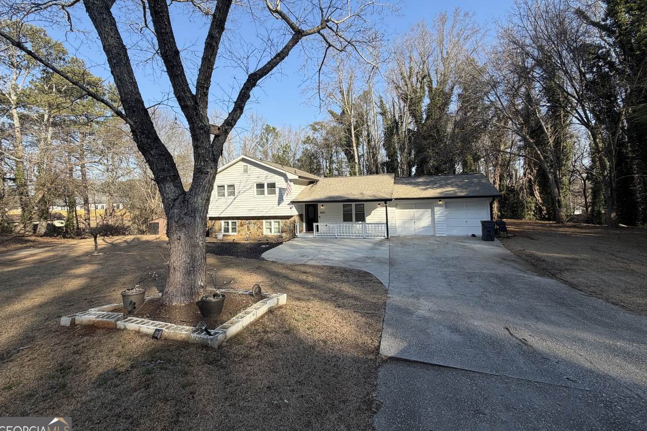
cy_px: 192
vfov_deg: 77.0
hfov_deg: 100.4
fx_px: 269
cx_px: 330
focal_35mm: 15
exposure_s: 1/535
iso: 40
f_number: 2.2
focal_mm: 2.22
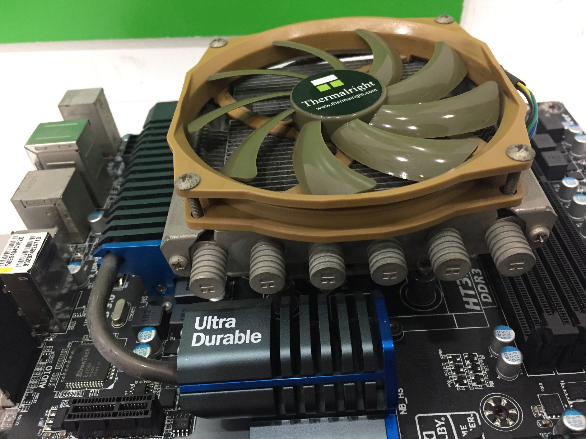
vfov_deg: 48.2
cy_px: 220
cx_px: 293
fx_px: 491
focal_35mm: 29
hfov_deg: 61.7
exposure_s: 1/33
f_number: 2.2
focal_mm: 4.15
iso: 200
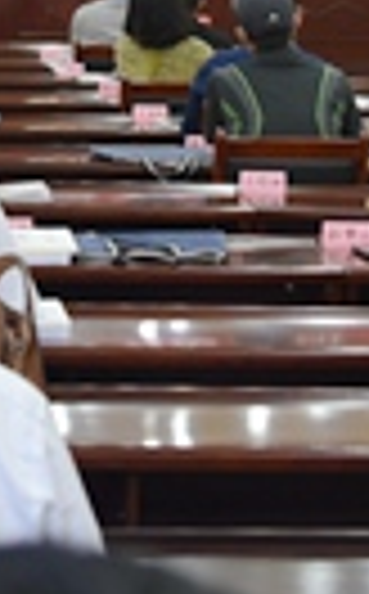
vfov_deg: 11.1
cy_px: -110
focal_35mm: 186
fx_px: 3006
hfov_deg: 7.0
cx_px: -72
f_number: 4
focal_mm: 40
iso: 1100
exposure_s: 1/60
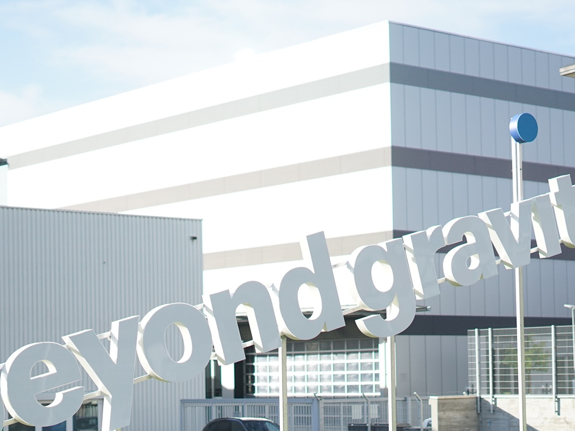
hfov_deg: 22.2
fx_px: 1461
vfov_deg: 16.7
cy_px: 320
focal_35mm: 88
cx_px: 335
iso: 500
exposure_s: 1/8000
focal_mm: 50
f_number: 2
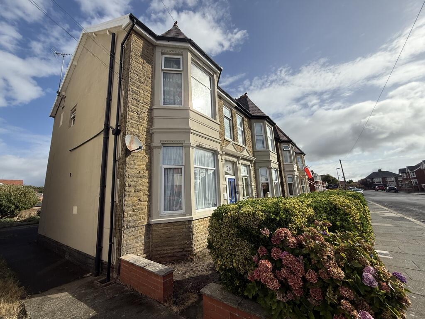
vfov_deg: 85.7
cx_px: 212
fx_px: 172
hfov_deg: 102.1
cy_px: 160
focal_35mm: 14
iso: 50
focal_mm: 2.22
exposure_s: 1/3289
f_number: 2.2
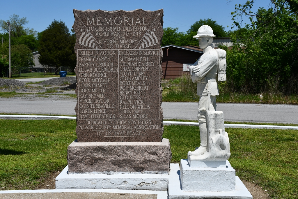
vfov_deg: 23.8
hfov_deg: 35.0
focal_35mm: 57
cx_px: 149
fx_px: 472
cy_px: 100
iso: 100
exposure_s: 1/400
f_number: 10
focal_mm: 38
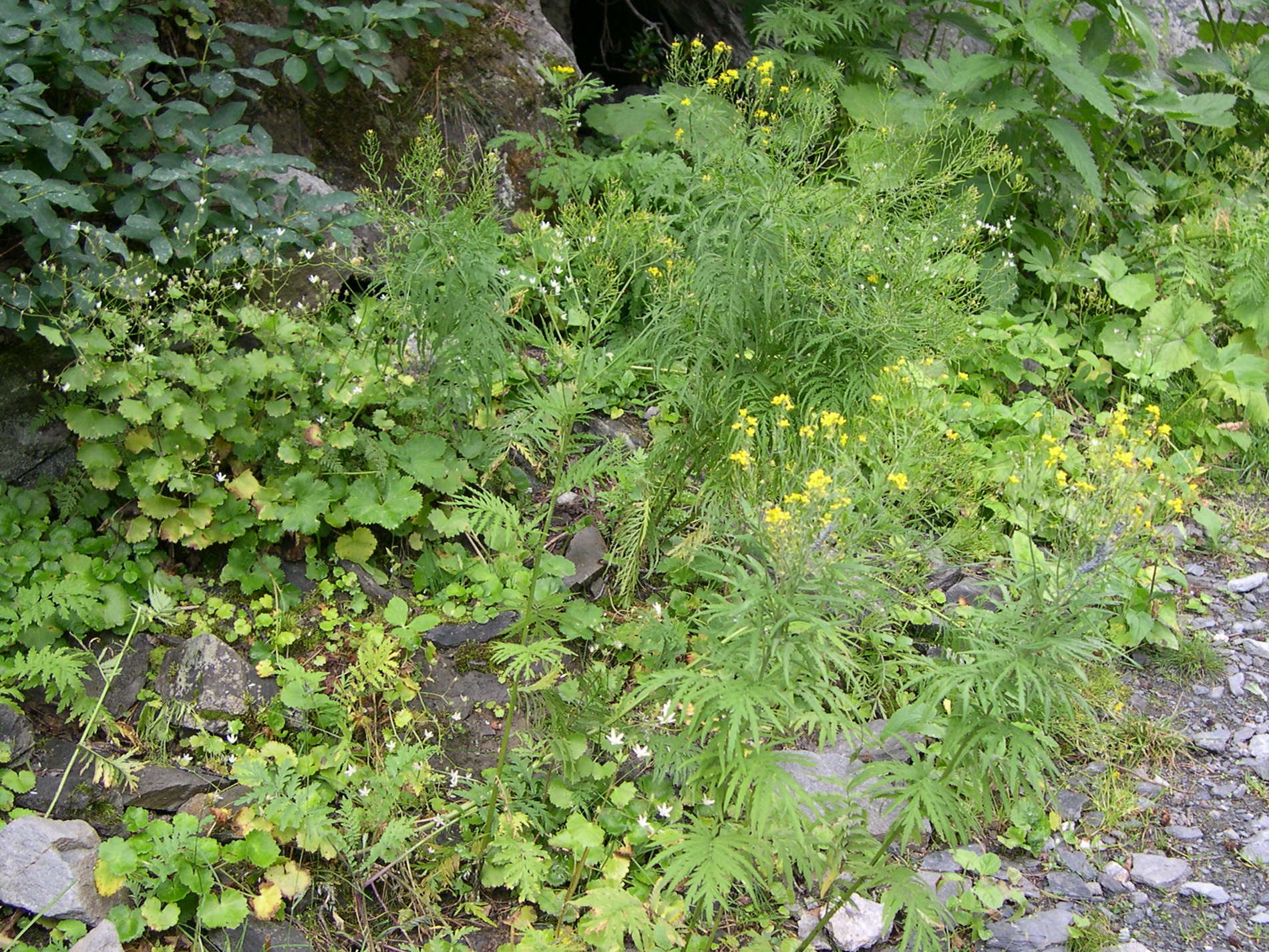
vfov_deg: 37.7
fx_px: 1393
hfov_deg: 49.0
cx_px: 634
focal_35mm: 38
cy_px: 476
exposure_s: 1/109
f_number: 2.8
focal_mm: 8
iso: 100
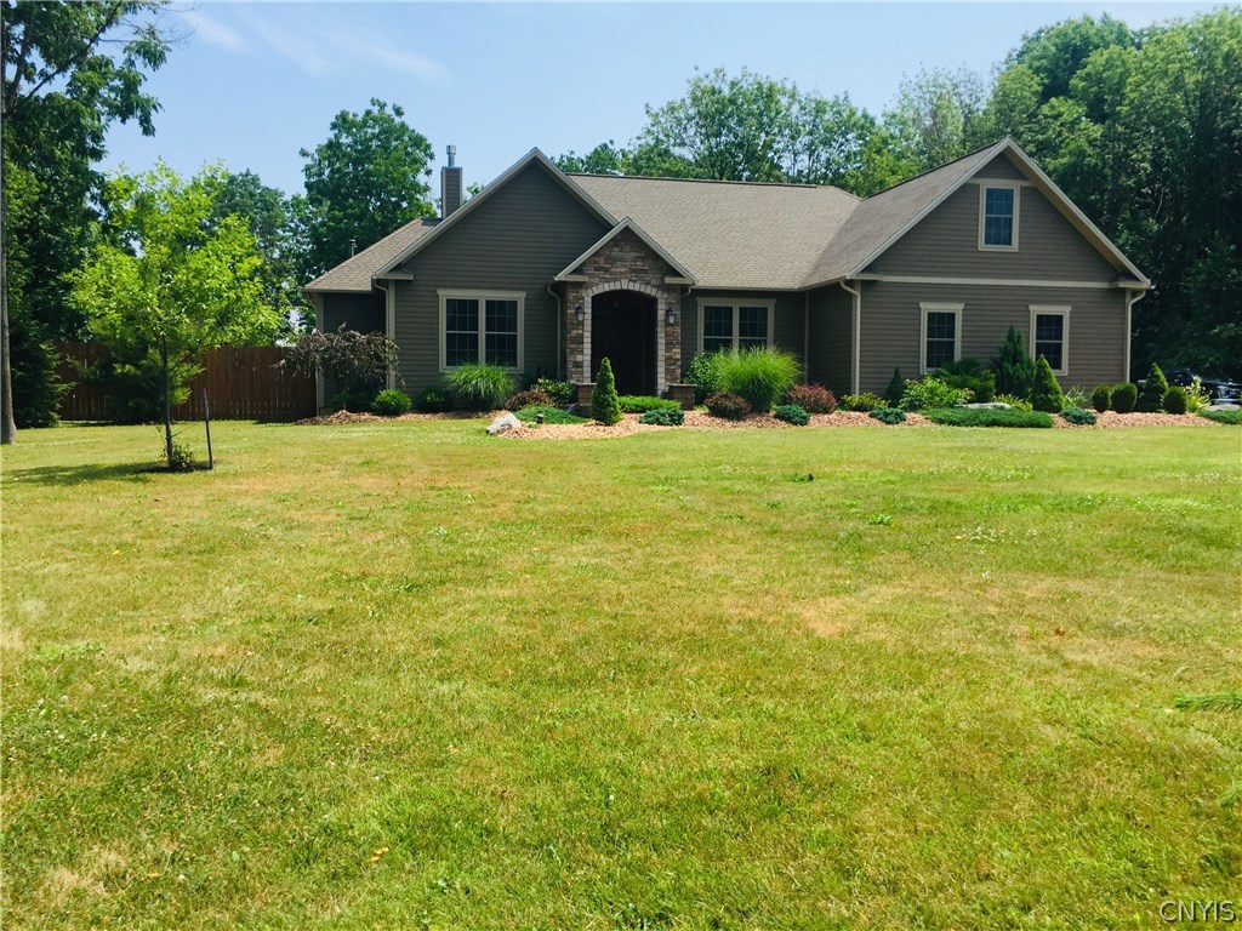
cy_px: 466
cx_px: 621
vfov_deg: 48.2
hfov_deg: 61.7
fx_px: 1041
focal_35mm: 29
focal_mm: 4.15
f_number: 2.2
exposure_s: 1/1464
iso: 32
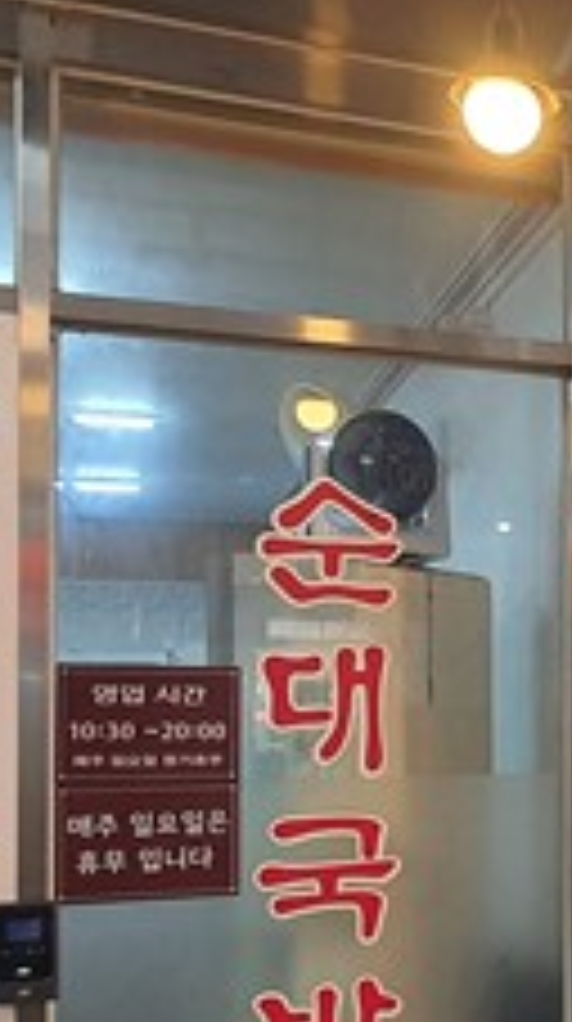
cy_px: 630
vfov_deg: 41.1
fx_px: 1354
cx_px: 802
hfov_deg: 21.0
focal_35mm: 50
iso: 100
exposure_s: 1/60
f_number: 2.2
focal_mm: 1.8
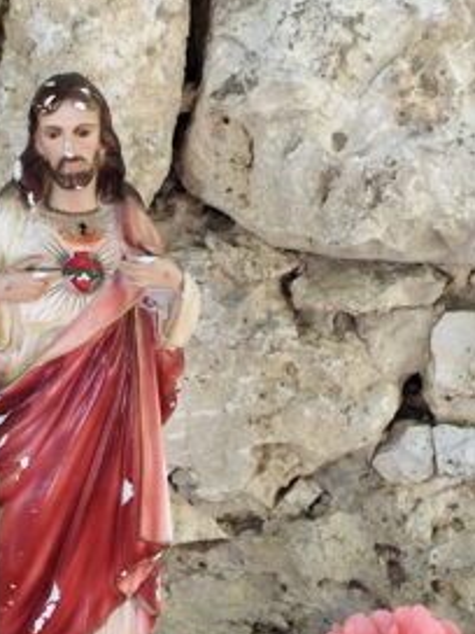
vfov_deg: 14.4
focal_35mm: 137
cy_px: 450
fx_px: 2507
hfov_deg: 10.8
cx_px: 130
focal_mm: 6.19
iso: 200
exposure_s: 1/50
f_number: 1.65
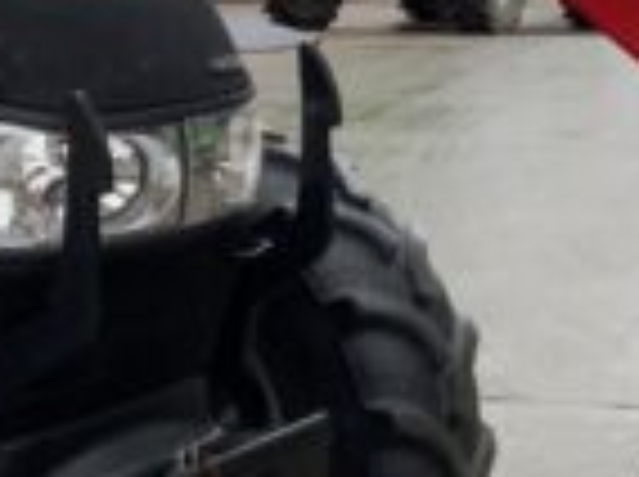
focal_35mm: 131
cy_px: -234
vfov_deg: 10.9
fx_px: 2414
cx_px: 508
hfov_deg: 15.0
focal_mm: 3
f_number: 1.8
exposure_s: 1/122
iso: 25
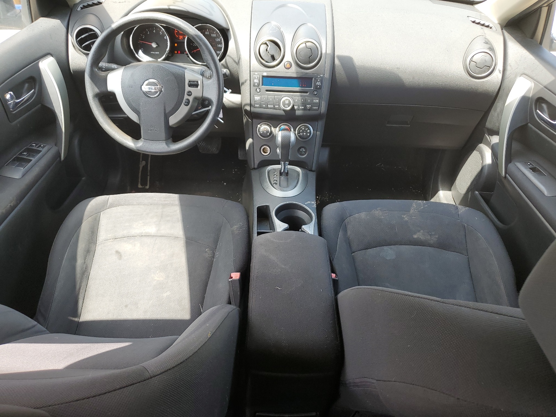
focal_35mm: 26
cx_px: 278
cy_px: 208
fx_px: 418
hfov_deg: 67.3
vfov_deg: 53.1
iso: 50
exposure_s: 1/208
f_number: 1.5
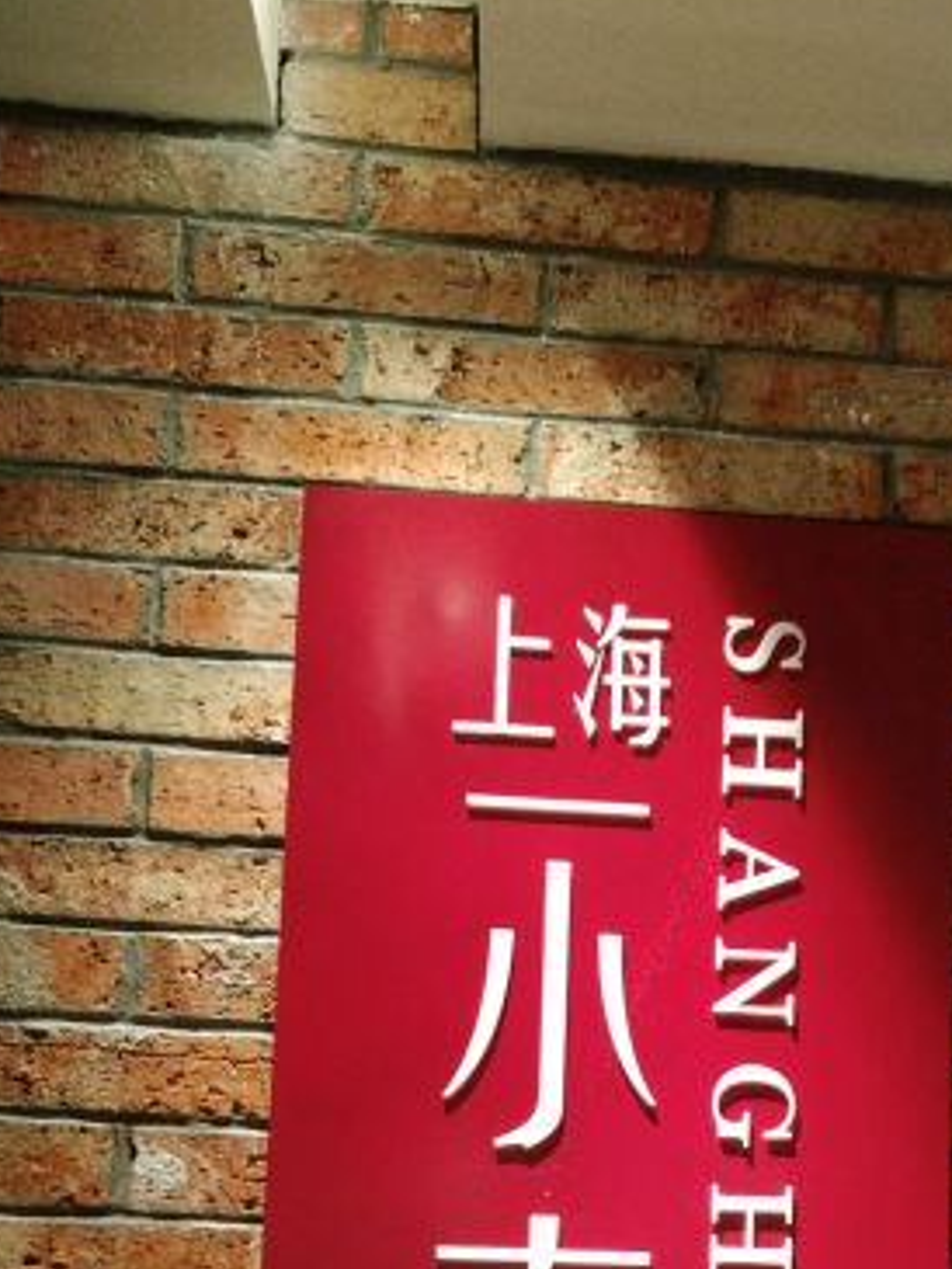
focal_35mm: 46
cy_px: 1186
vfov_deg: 37.9
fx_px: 1686
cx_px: 690
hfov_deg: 31.1
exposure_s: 1/25
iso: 300
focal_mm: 3.94
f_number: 1.9
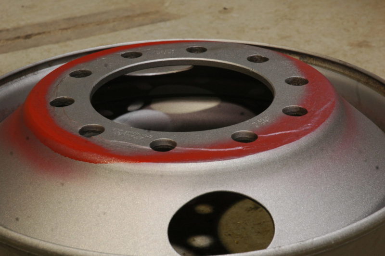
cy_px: 128
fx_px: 962
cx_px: 192
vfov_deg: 15.2
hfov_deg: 22.6
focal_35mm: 90
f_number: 10
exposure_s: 1/6
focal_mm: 60
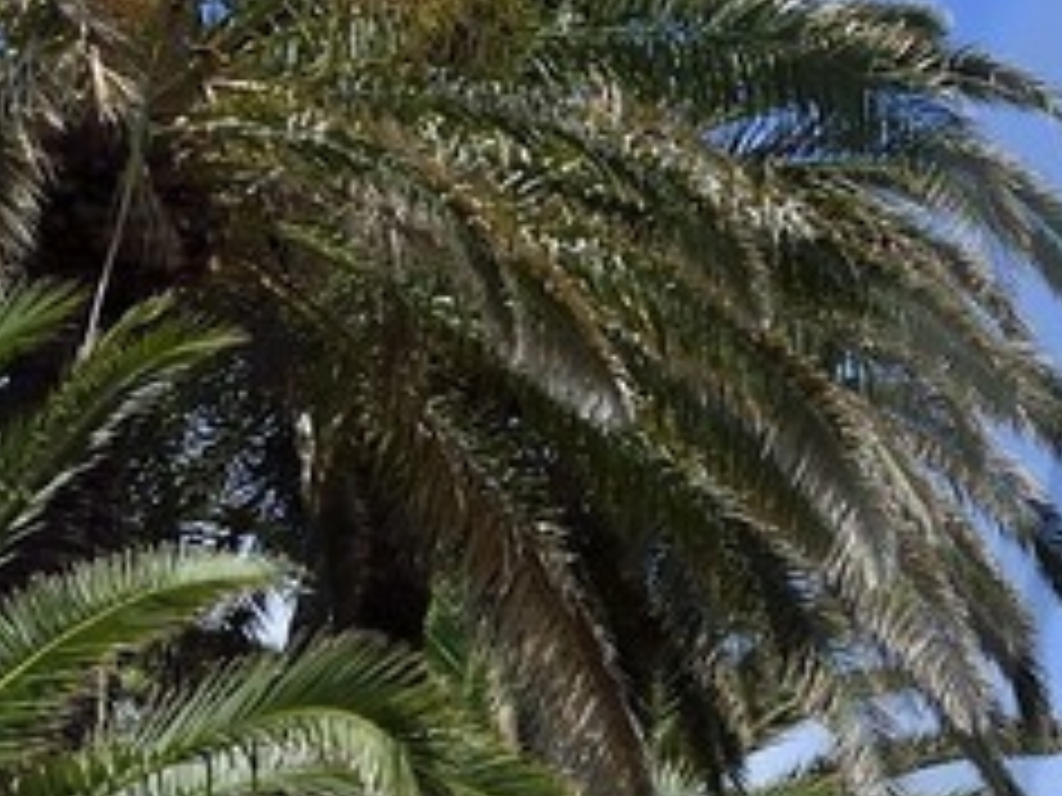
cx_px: 2660
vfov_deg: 7.8
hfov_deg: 9.2
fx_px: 5798
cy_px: 868
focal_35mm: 189
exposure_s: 1/250
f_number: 16
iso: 200
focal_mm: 29
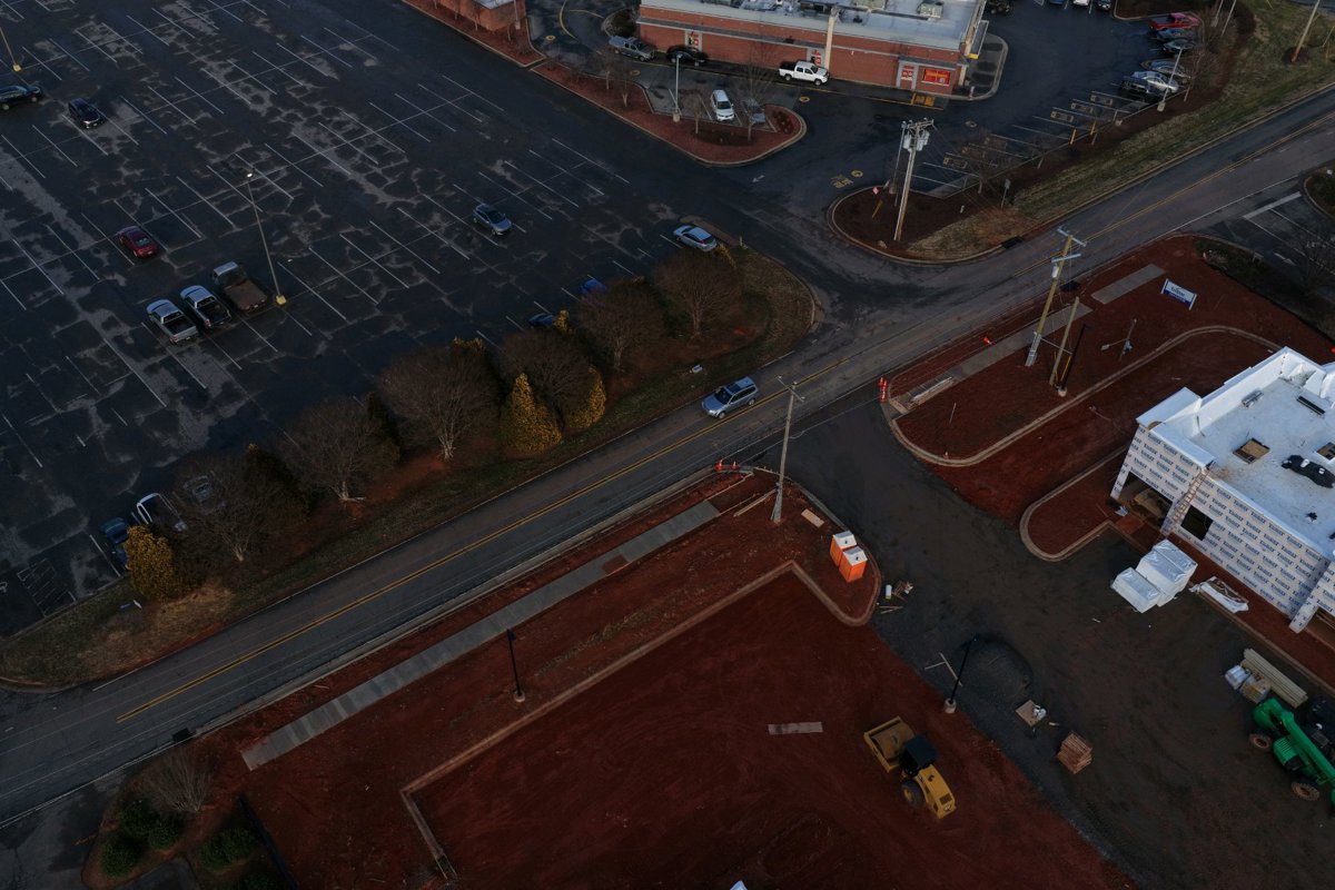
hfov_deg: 65.5
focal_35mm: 28
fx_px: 1038
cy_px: 445
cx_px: 668
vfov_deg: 46.4
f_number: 2.8
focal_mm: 14.45
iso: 200
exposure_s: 1/1600
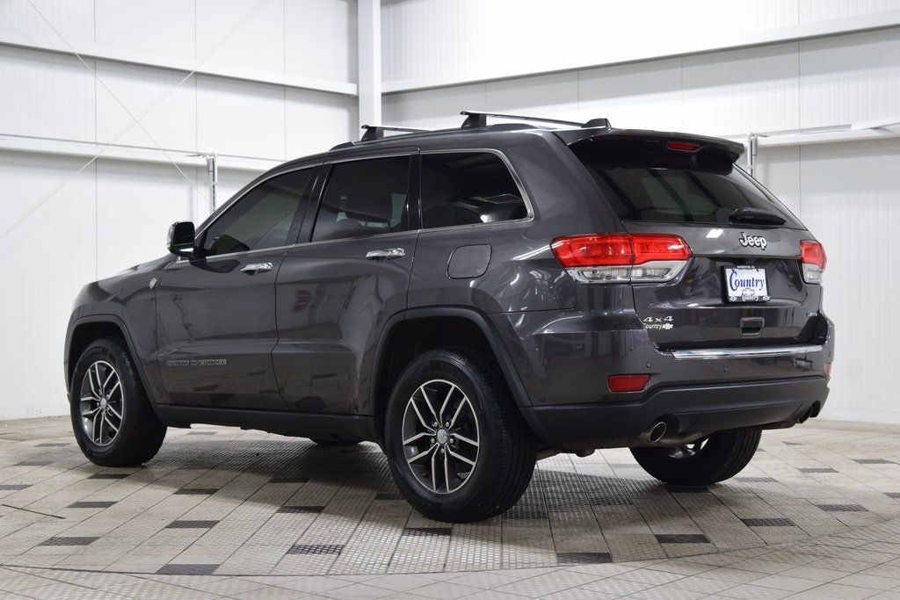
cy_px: 300
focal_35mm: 57
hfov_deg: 35.0
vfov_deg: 23.8
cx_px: 450
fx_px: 1425
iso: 640
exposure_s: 1/15
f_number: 6.3
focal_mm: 38
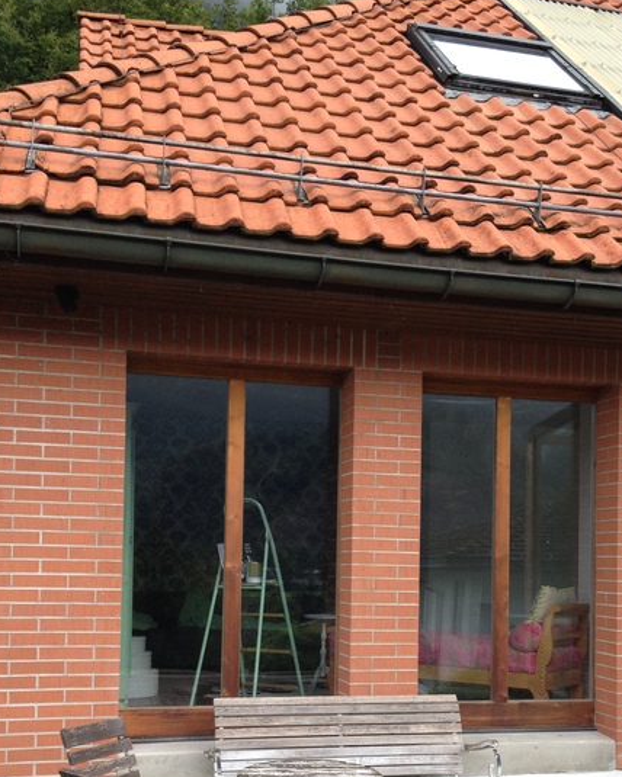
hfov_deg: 30.8
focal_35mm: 49
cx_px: 365
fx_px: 1128
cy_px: 539
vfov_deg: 37.5
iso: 80
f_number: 2.4
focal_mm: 4.28
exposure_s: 1/120
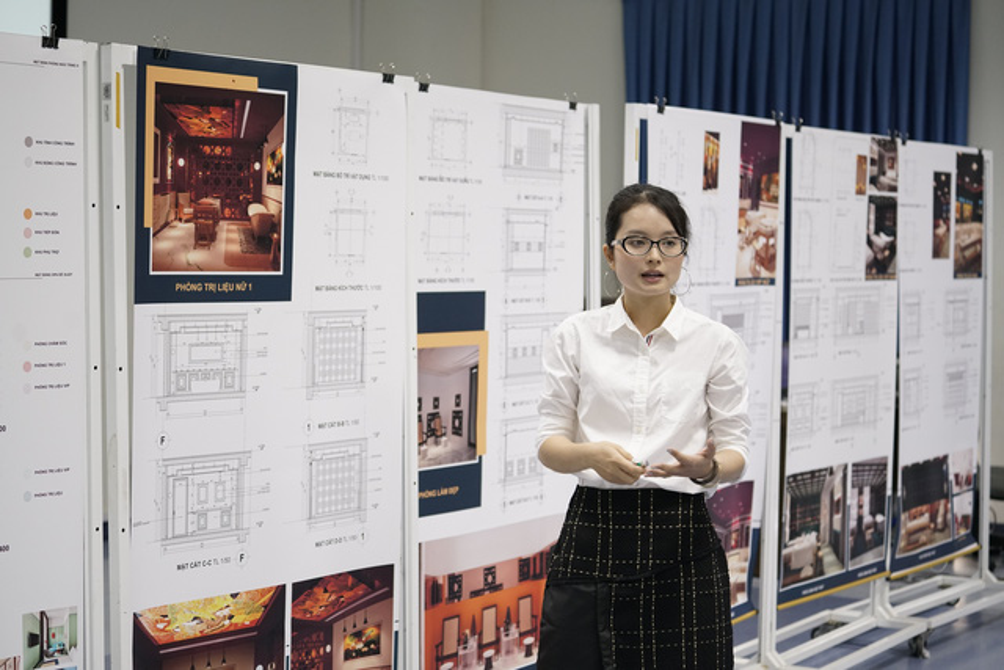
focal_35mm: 70
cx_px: 502
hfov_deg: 28.8
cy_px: 335
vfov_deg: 19.5
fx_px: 1953
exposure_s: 1/50
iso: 1600
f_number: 4
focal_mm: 70
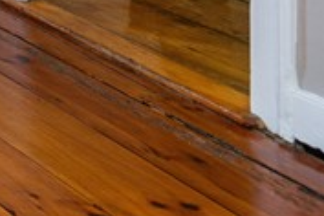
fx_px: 882
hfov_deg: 11.7
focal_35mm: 98
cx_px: -632
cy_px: -306
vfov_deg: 11.5
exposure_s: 1/8
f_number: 6.3
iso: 320
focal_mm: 16
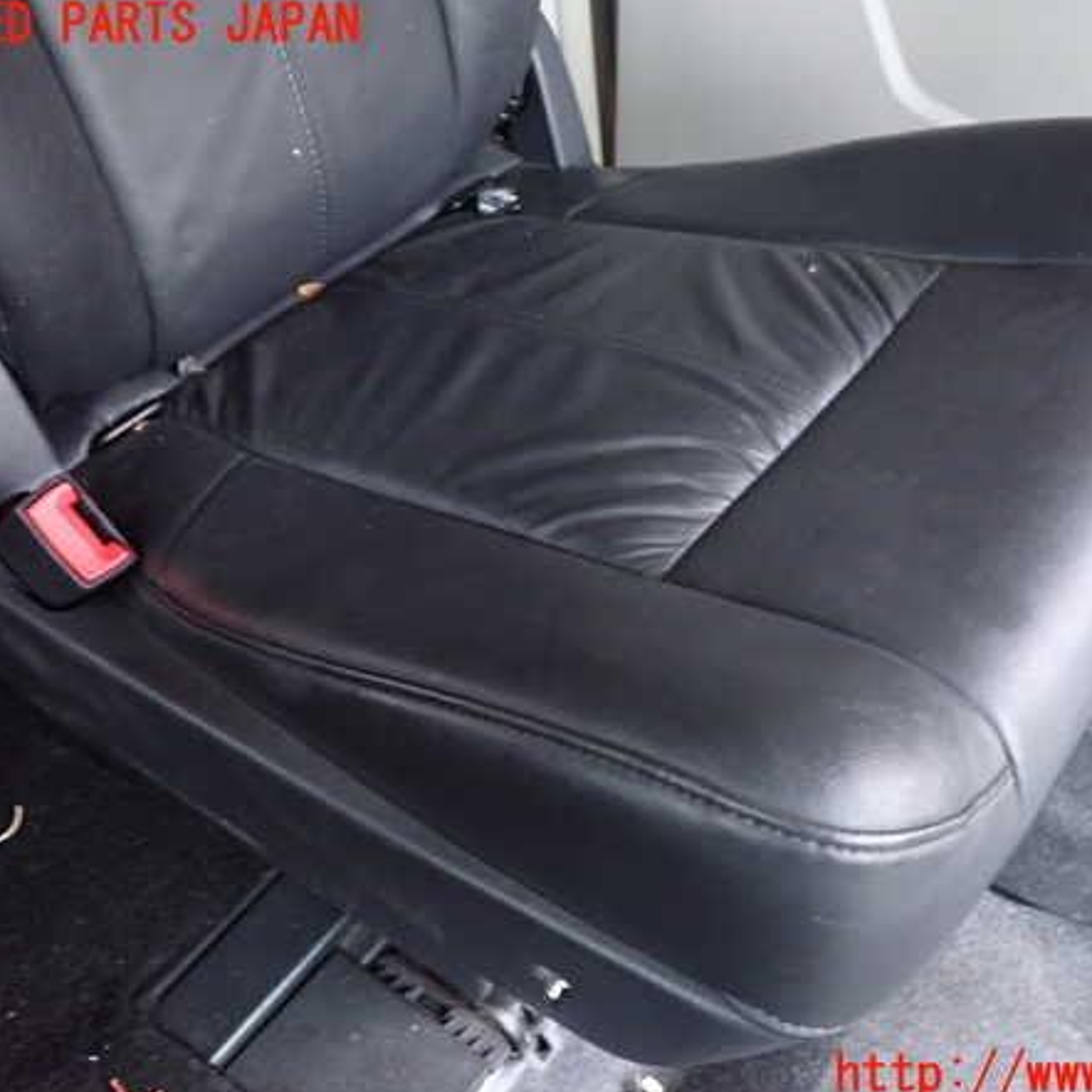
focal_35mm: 36
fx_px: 1285
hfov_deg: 45.8
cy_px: 551
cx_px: 652
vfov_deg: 46.0
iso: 800
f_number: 2.3
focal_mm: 5.4
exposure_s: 1/13
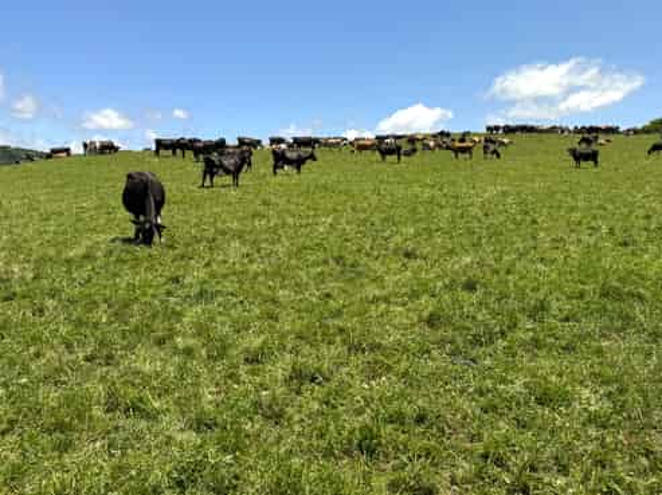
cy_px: 248
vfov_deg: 40.6
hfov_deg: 52.7
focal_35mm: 35
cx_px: 331
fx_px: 669
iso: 80
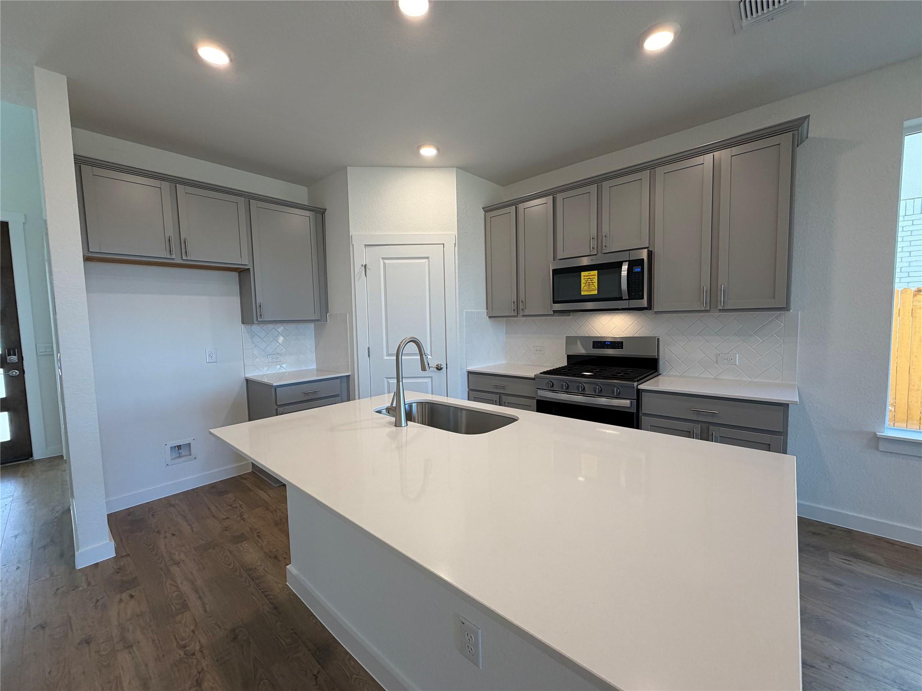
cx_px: 461
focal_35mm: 14
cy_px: 346
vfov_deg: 85.7
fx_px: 373
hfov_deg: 102.1
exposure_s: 1/120
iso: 125
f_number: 2.2
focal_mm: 2.22
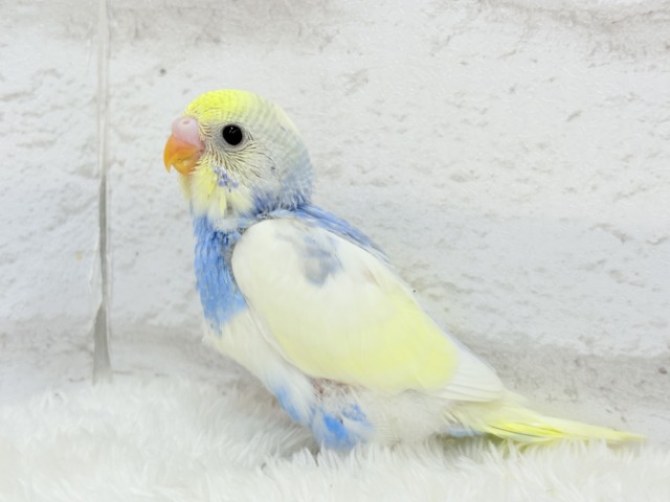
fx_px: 1006
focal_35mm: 52
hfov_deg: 36.8
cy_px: 251
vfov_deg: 28.0
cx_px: 335
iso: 64
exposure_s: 1/100
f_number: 1.6
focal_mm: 5.96
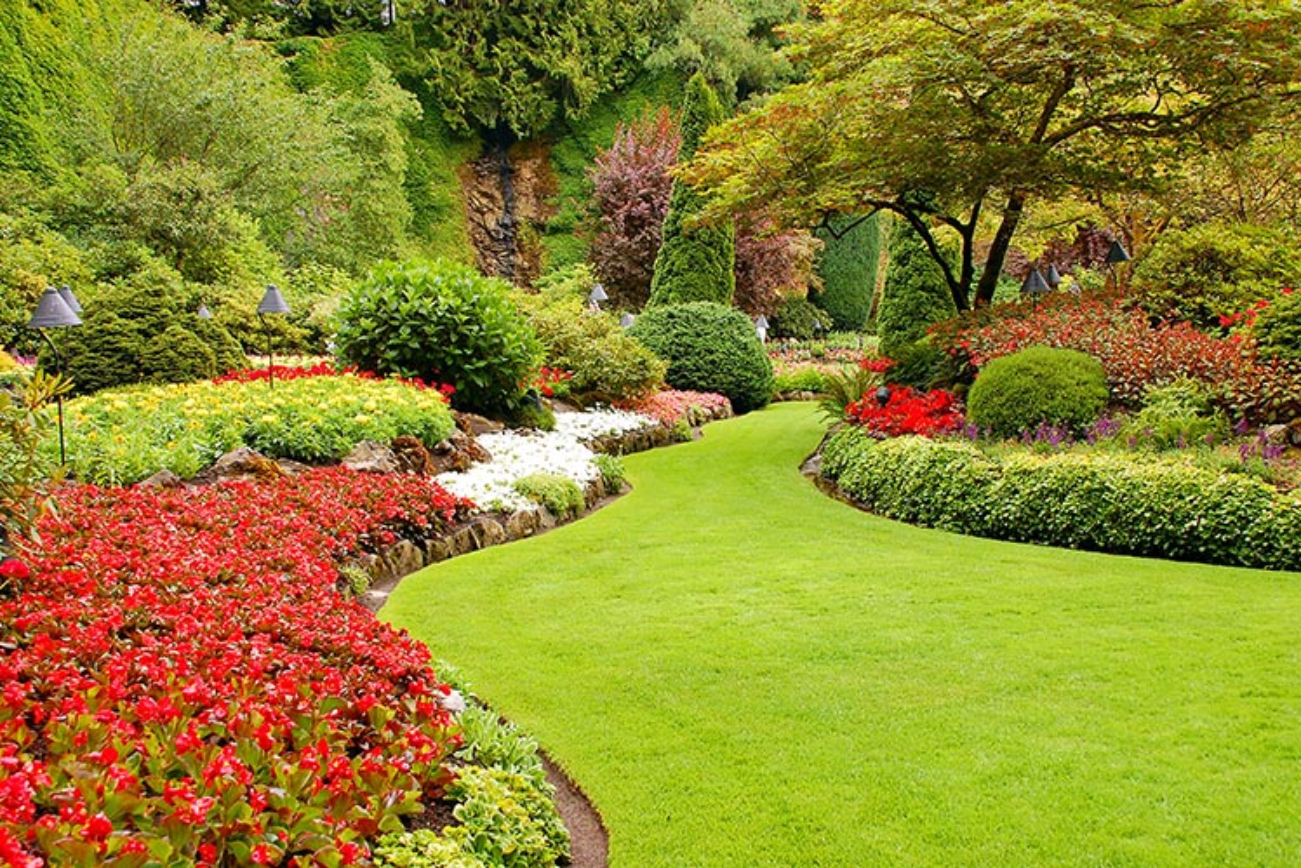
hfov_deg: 46.4
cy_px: 434
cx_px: 650
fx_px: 1518
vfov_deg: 31.9
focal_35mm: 42
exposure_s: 1/60
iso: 200
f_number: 7.1
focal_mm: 28
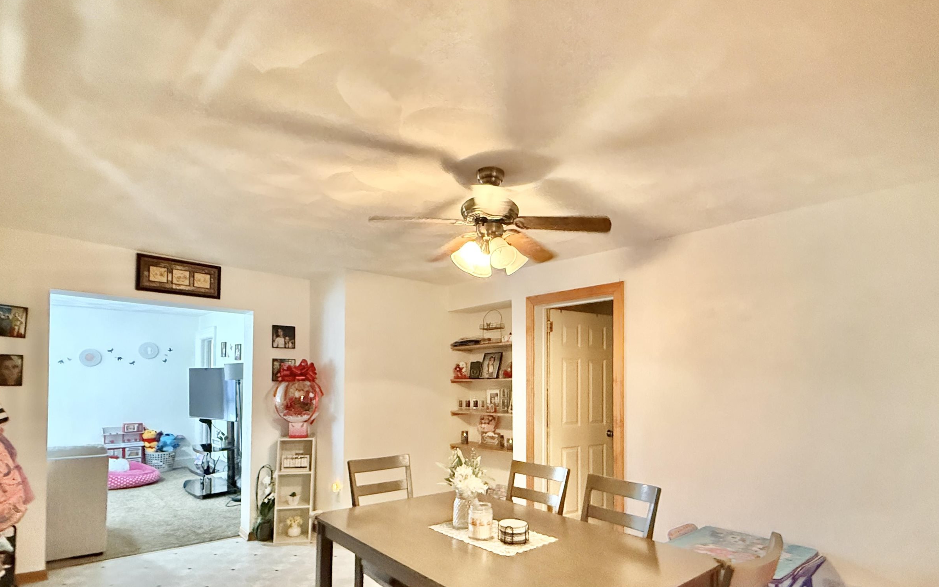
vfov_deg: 61.3
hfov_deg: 87.9
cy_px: 371
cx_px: 493
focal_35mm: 19
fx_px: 486
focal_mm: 2.22
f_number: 2.2
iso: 1250
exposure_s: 1/60
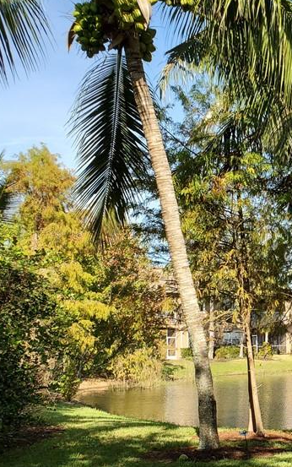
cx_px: 381
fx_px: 649
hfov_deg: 22.6
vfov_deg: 39.1
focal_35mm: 51
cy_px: 314
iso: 50
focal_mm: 4.3
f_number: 2.4
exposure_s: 1/712
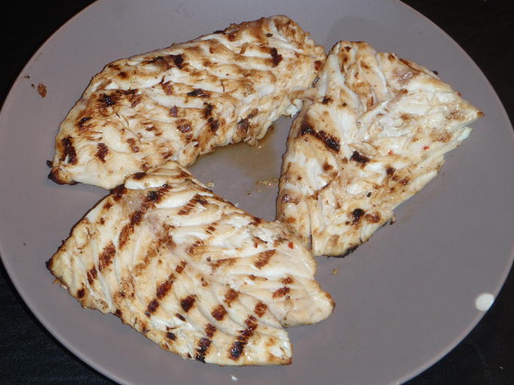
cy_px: 181
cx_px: 205
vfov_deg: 19.4
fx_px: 1128
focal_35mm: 76
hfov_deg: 25.6
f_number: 4.5
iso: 100
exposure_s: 1/50
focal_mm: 10.34
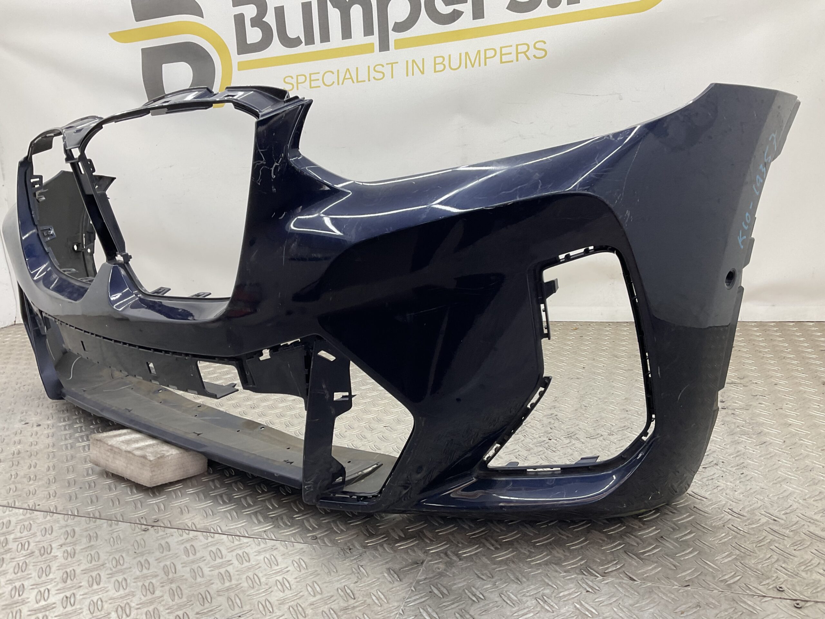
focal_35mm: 29
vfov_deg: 48.2
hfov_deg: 61.7
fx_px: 691
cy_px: 310
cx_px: 412
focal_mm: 3
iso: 32
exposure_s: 1/100
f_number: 1.8
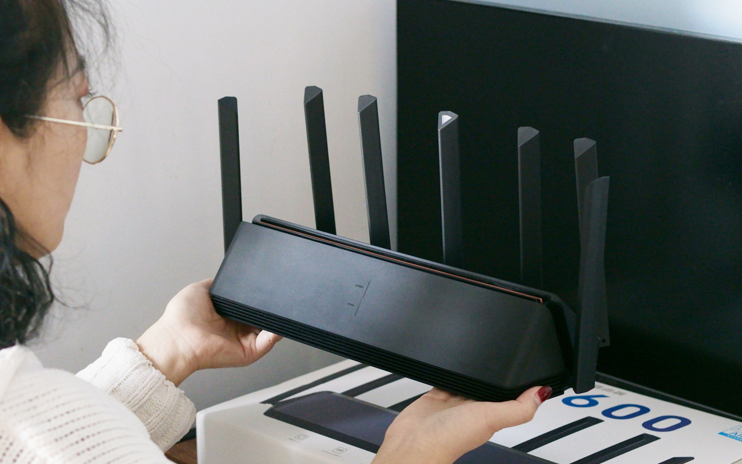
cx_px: 368
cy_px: 224
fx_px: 1861
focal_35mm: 92
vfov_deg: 14.2
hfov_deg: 22.6
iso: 2000
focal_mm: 43
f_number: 3.5
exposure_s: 1/80
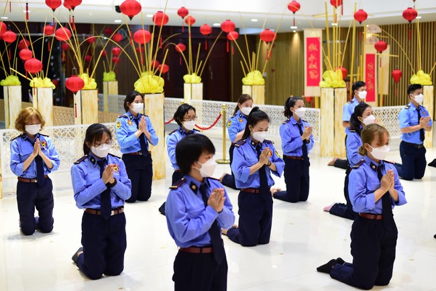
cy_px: 146
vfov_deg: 27.0
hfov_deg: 39.6
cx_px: 218
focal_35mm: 50
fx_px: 606
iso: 1000
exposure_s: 1/125
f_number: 2.5
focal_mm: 50
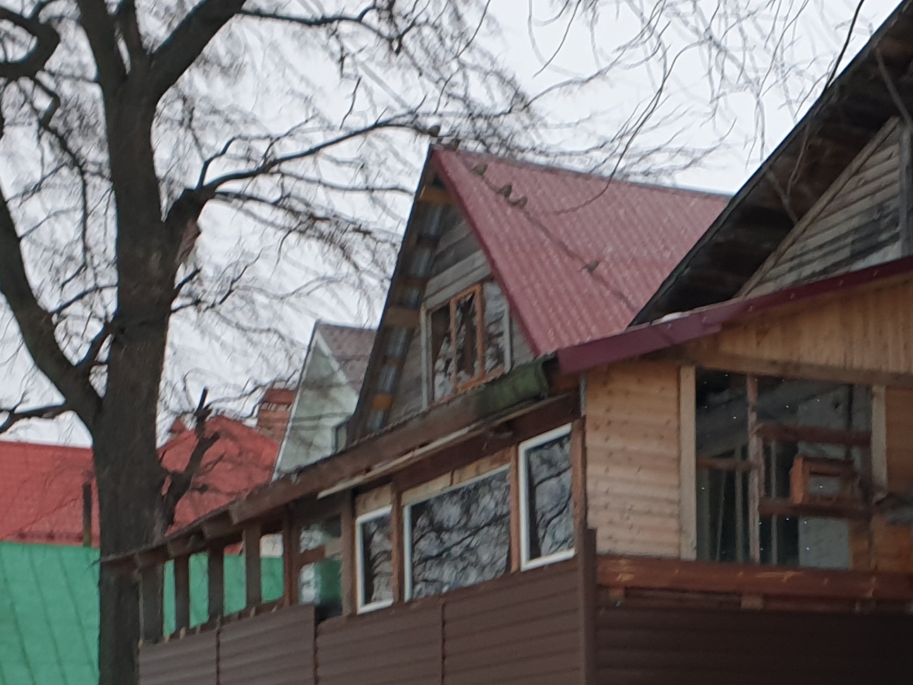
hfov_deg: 23.7
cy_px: 915
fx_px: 2137
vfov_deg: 17.0
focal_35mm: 81
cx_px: 742
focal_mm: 4.3
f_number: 2.4
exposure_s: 1/100
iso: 64
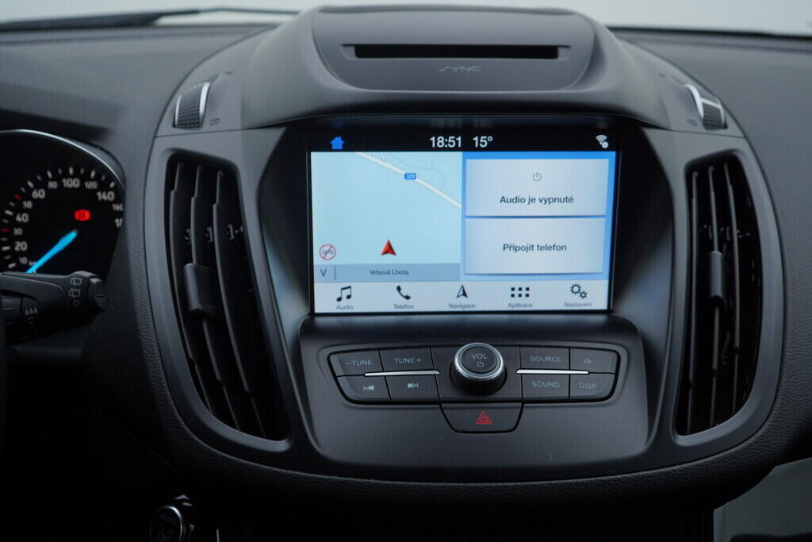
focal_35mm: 36
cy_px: 271
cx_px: 406
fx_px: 812
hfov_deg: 53.1
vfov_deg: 36.9
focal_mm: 24
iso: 125
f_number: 4
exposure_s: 1/80
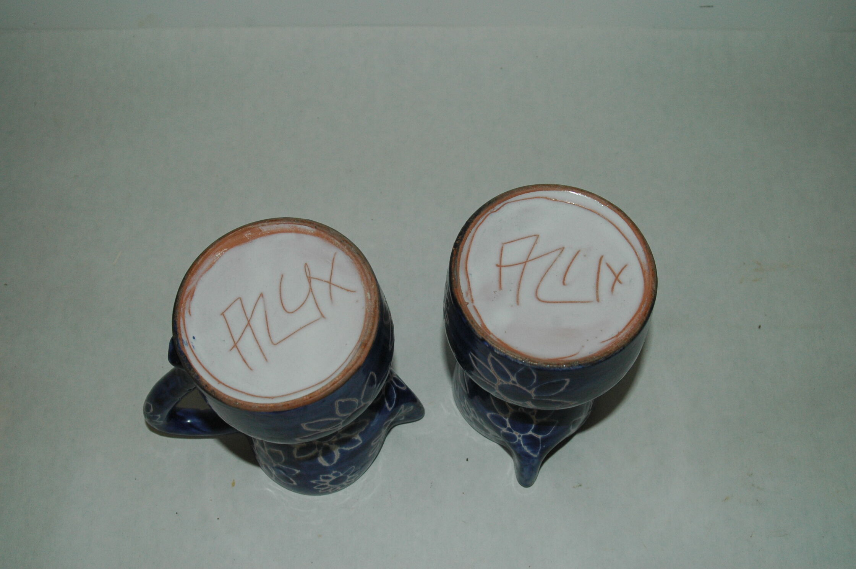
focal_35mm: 42
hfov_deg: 46.4
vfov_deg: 31.8
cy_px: 284
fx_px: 997
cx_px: 428
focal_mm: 28
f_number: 7.1
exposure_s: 1/125
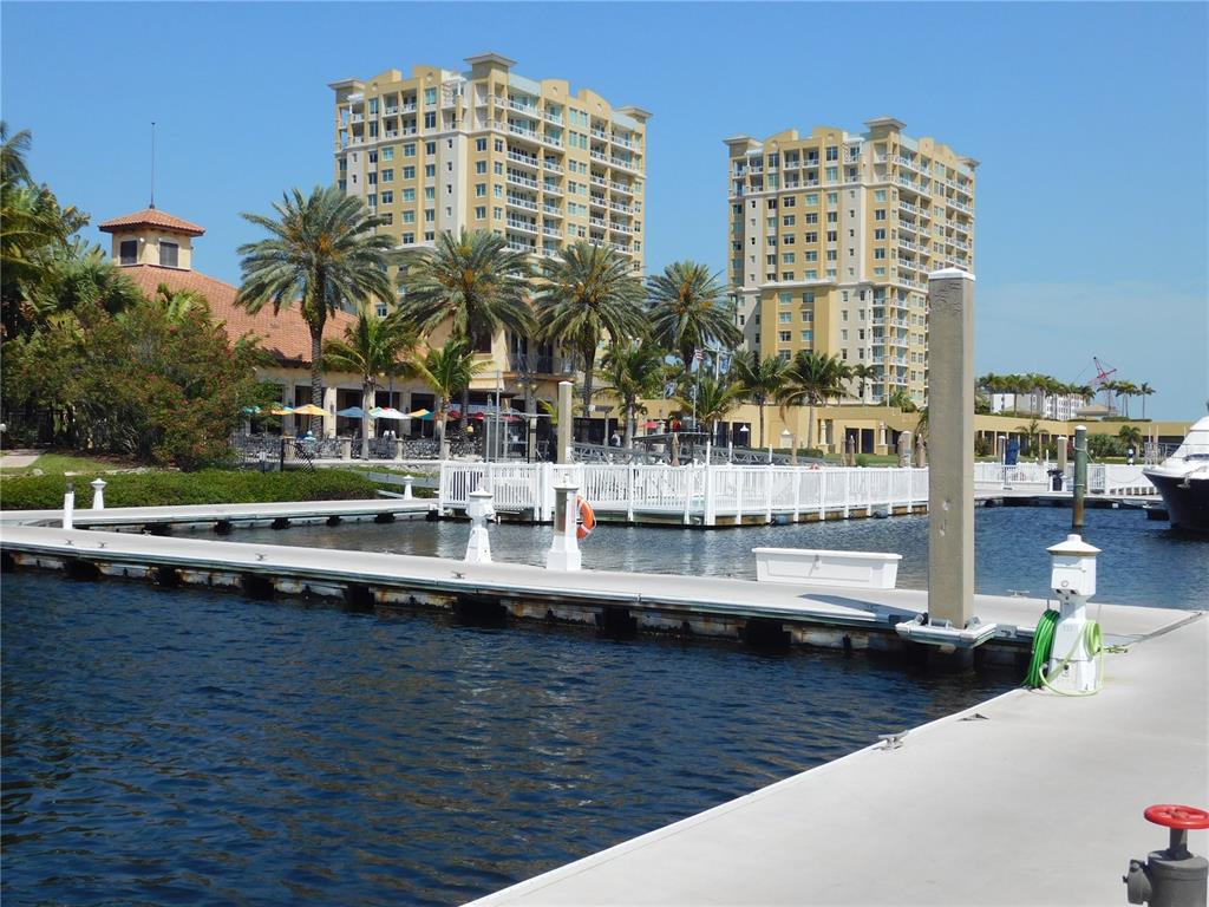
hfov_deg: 46.8
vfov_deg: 36.0
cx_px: 604
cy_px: 454
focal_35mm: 40
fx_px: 1397
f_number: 7.2
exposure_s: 1/500
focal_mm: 7.1
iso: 125
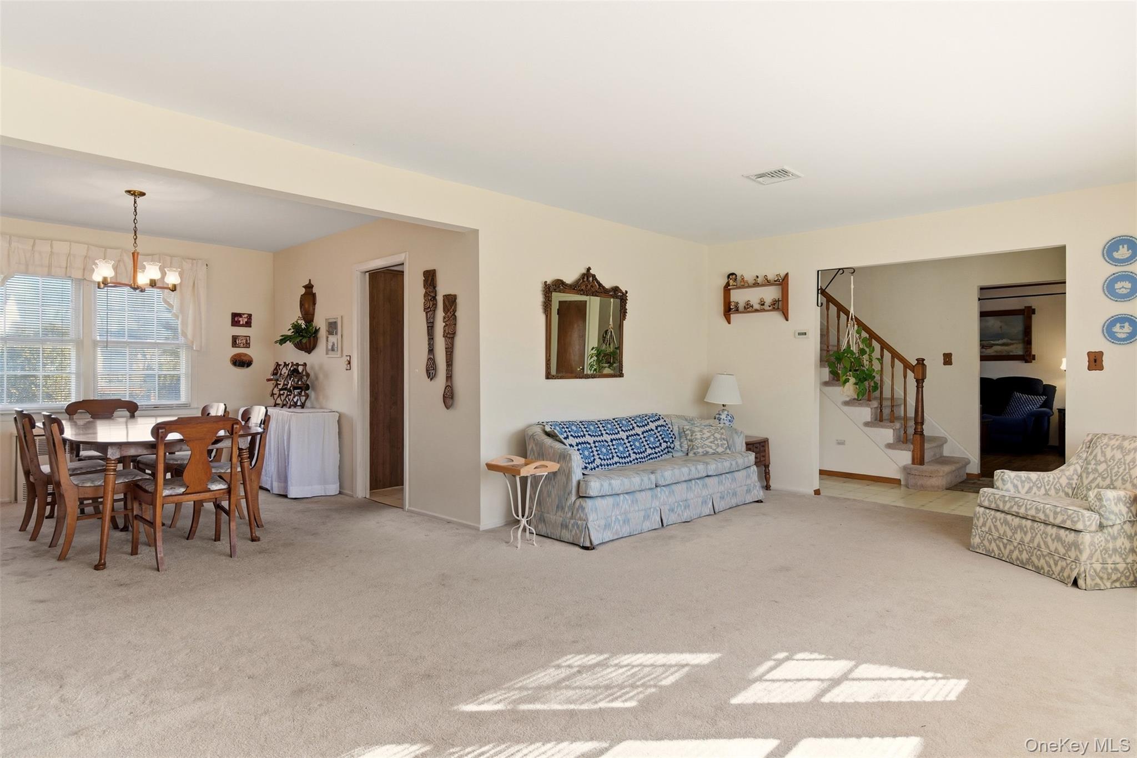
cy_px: 379
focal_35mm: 19
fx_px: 600
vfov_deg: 64.5
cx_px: 568
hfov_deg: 86.9
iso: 250
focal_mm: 19
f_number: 9
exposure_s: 1/60
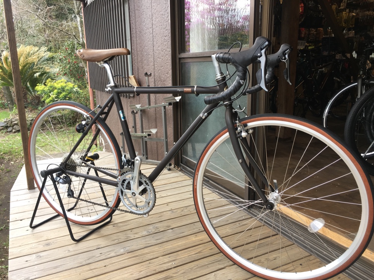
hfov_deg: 61.7
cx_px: 187
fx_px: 313
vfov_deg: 48.2
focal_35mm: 29
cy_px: 140
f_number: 2.2
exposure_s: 1/60
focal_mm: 4.15
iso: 25
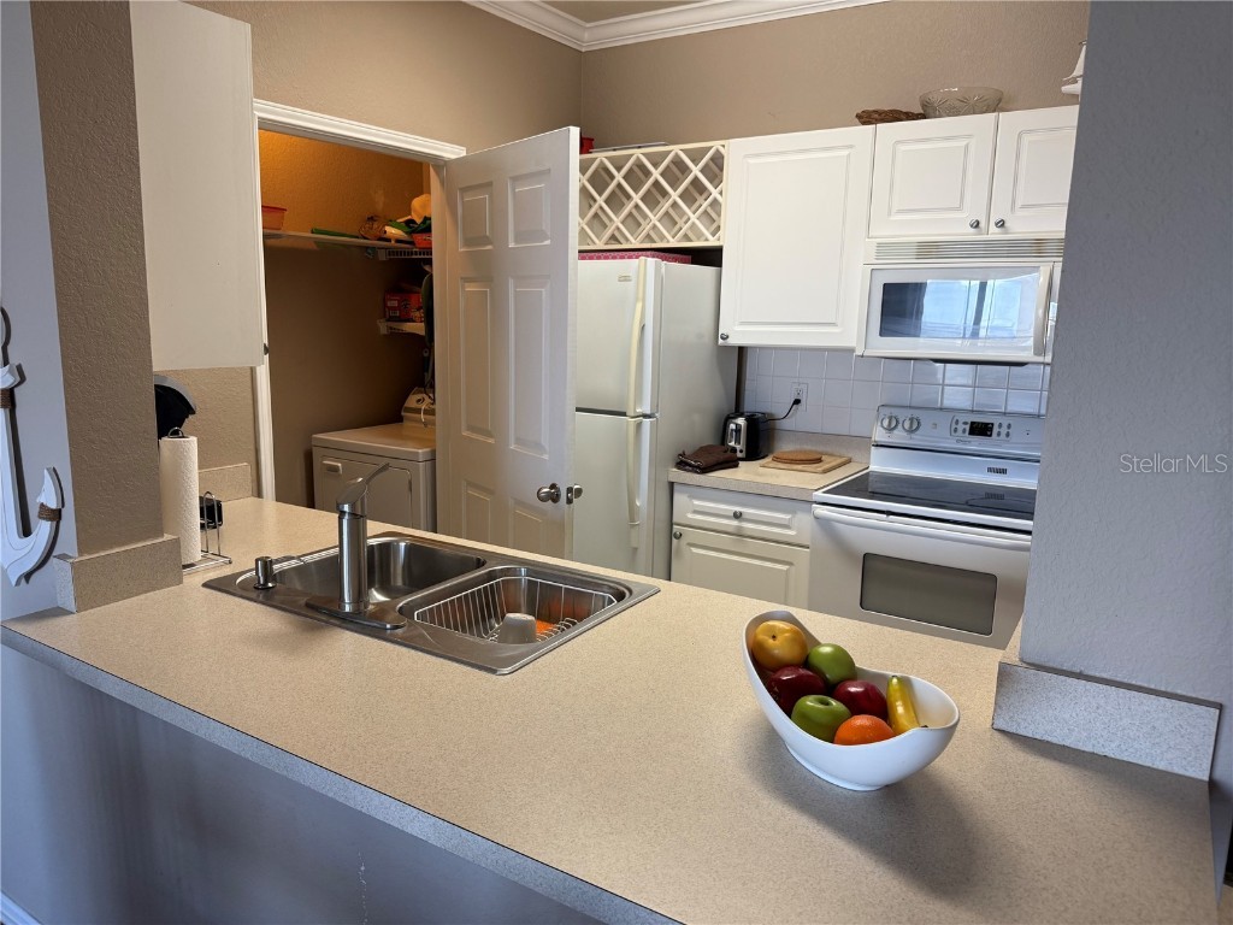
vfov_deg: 56.8
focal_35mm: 24
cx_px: 616
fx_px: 855
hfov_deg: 71.6
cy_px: 462
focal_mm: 6.76
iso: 160
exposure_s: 1/120
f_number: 1.78
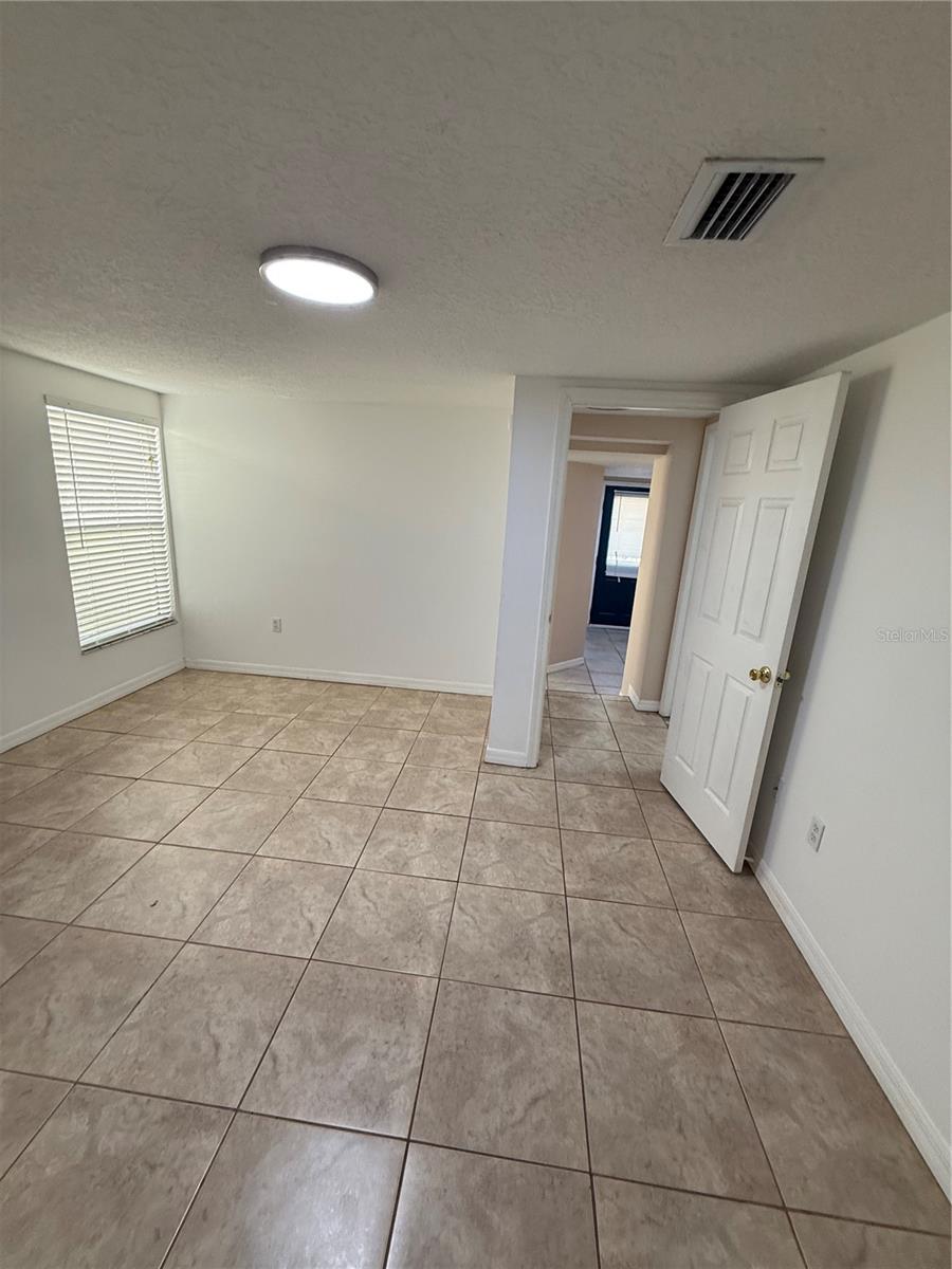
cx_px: 476
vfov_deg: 102.1
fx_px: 513
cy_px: 634
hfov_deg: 85.7
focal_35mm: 14
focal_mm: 2.22
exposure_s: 1/120
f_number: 2.2
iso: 200
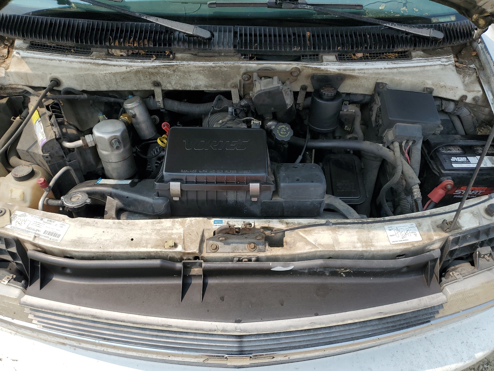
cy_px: 186
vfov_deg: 53.1
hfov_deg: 67.3
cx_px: 247
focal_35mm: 26
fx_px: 371
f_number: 1.5
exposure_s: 1/2000
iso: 50
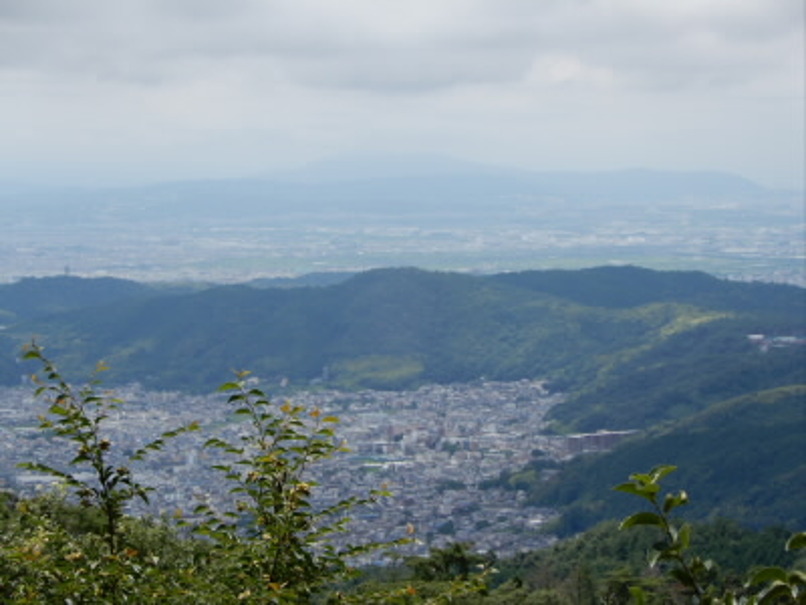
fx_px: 3143
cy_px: 302
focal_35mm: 135
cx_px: 403
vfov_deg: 11.0
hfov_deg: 14.6
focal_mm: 24.1
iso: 80
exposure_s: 1/500
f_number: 5
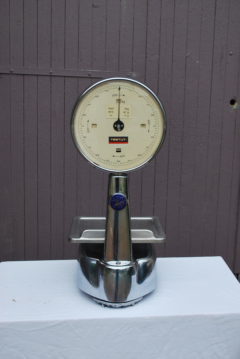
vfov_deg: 41.1
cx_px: 120
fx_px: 479
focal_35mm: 48
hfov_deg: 28.2
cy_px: 180
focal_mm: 32
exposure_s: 1/125
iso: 200
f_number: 5.6
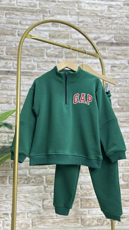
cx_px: 70
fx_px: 164
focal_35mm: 27
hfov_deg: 42.9
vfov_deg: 69.9
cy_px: 114
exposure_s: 1/100
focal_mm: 6.86
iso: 100
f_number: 1.78
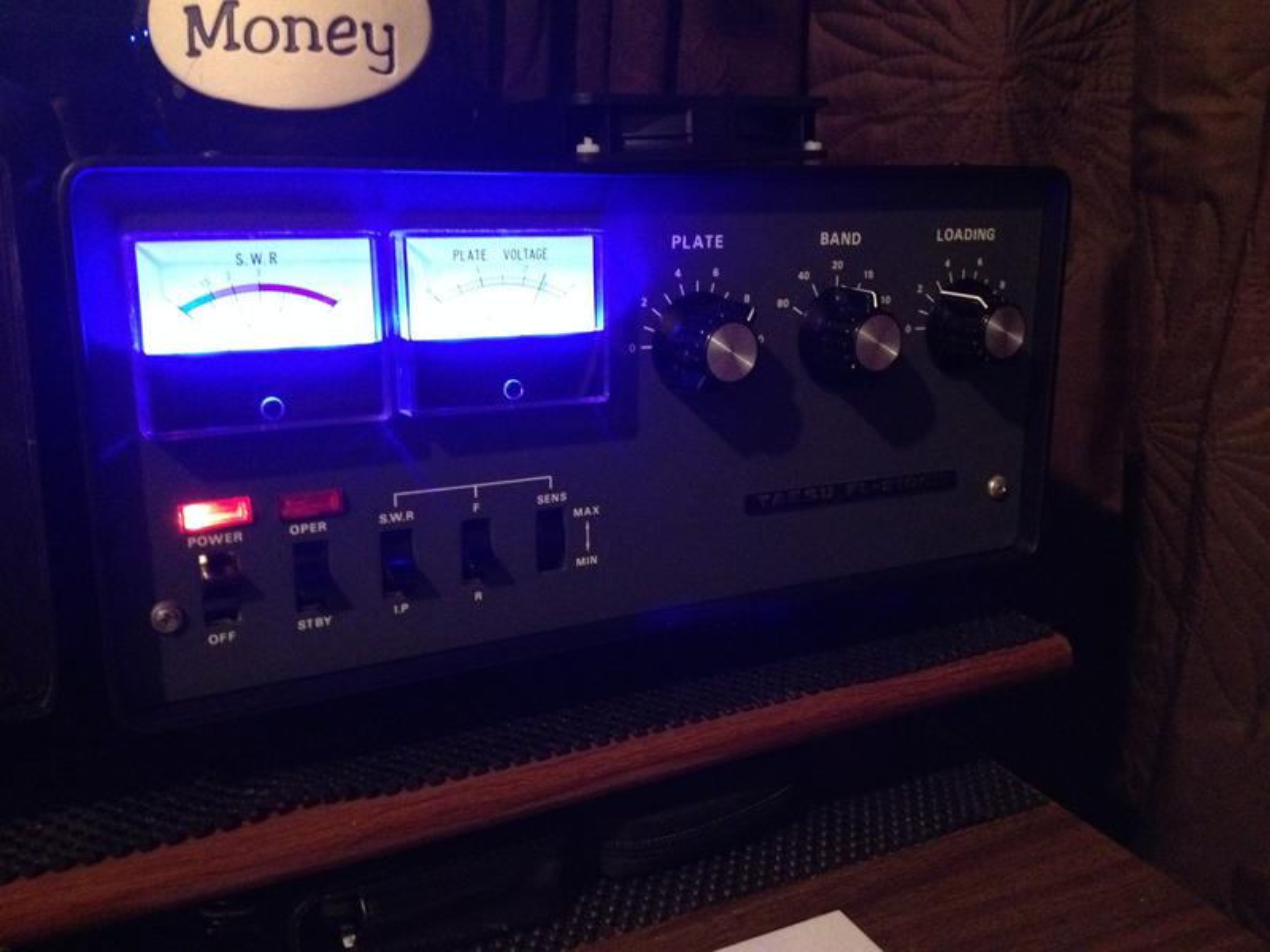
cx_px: 635
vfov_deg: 40.7
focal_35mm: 35
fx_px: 1284
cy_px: 476
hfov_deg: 52.6
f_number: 2.4
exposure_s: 1/15
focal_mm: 4.28
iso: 800
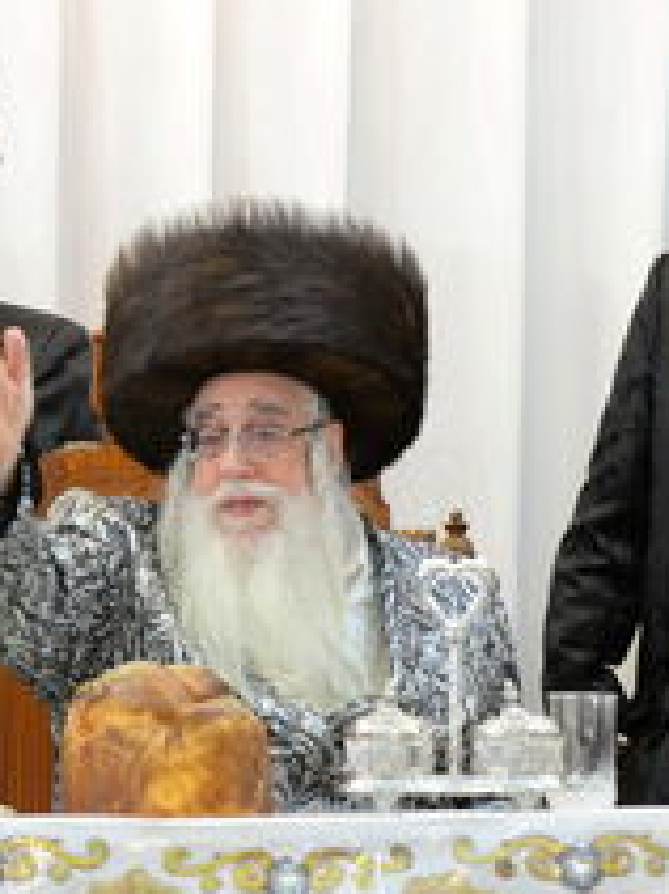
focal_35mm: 328
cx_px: 220
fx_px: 8461
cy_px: 517
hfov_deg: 4.5
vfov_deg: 6.0
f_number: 4.5
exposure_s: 1/100
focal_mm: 180
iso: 2000
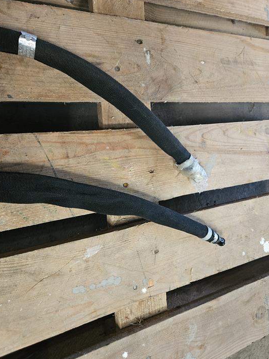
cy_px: 174
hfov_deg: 54.8
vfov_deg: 69.4
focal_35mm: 25
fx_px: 259
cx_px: 124
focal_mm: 5.4
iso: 500
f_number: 1.8
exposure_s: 1/33.3
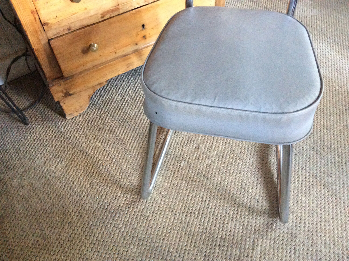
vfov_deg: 44.1
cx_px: 174
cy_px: 130
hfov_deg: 56.9
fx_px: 322
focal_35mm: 32
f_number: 2.4
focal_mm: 3.3
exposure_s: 1/17
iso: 320
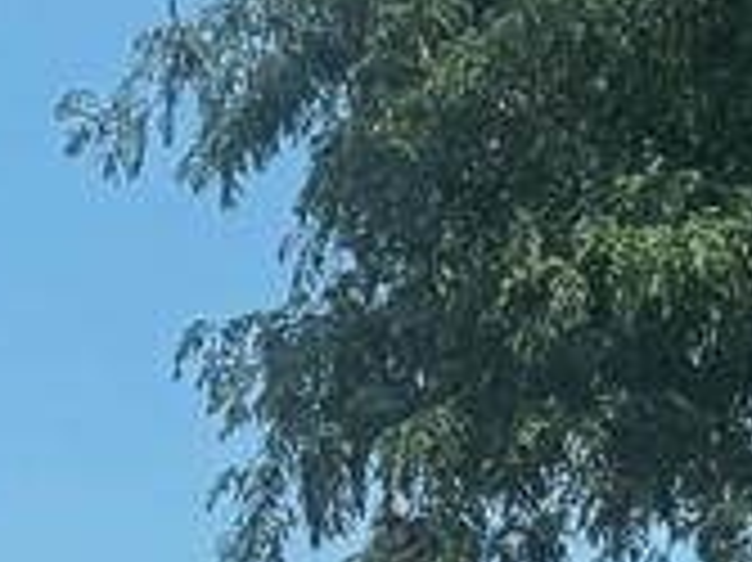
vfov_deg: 9.1
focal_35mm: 147
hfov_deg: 13.4
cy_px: 1317
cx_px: 153
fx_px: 3191
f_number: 1.78
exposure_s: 1/2710
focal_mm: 6.76
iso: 80
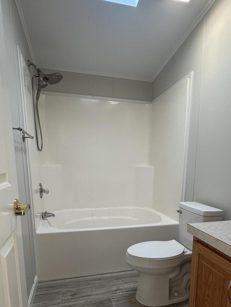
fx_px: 222
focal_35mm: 25
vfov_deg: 67.2
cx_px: 133
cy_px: 208
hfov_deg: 54.6
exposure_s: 1/60
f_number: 2.2
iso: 160
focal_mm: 2.22
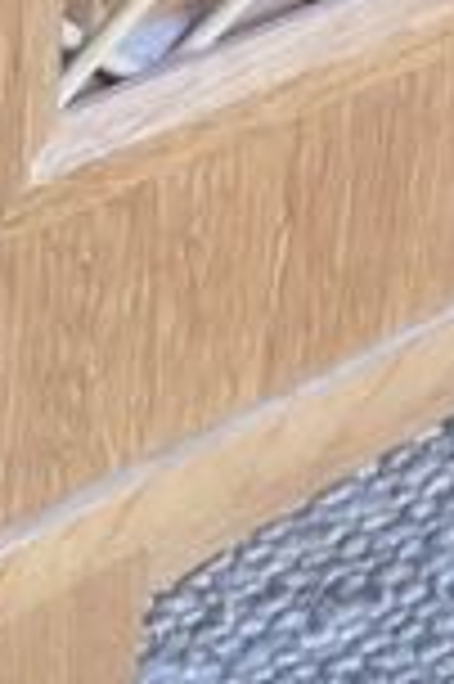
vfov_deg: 16.0
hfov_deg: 10.7
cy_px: 108
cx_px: -31
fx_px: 2408
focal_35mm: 127
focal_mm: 4.15
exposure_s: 1/100
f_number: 2.2
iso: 32
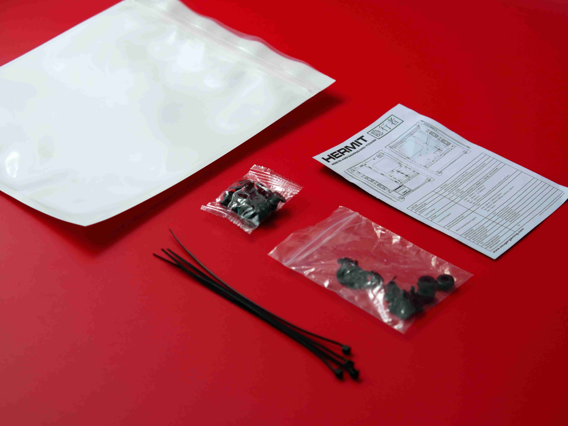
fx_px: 1412
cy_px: 213
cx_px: 284
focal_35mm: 86
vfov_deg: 17.2
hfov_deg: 22.7
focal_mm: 43
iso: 250
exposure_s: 1/100
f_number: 3.5
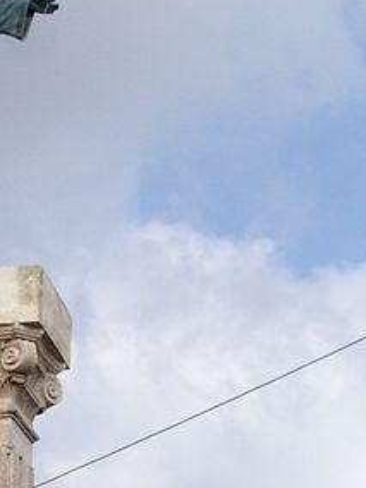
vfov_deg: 10.6
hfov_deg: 8.1
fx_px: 2538
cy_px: 725
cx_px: -110
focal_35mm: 180
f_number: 5
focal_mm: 8.2
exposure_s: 1/400
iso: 50
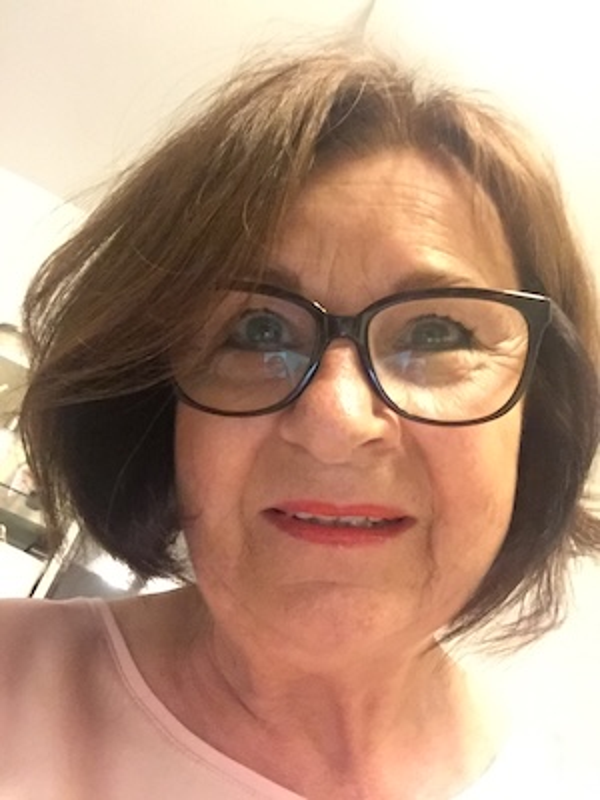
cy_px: 400
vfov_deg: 58.4
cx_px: 300
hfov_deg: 45.4
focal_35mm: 31
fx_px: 716
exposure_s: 1/17
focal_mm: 2.65
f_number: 2.2
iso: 640
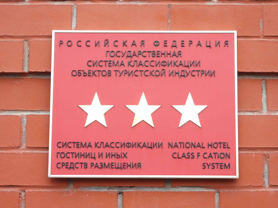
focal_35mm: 97
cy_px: 104
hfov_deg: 20.2
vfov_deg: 15.2
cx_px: 139
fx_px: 779
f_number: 3.5
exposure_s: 1/125
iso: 100
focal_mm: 17.5
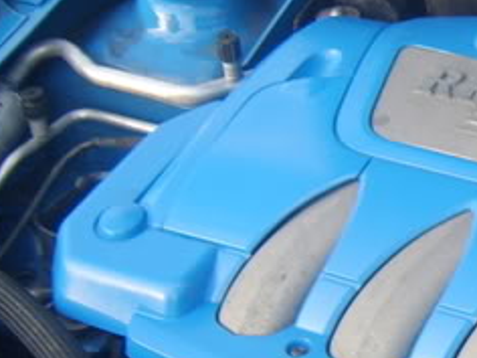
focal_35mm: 105
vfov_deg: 14.1
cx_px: 713
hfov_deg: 17.0
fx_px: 1447
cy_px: 247
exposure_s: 1/71
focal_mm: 8.13
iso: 50
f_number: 2.7
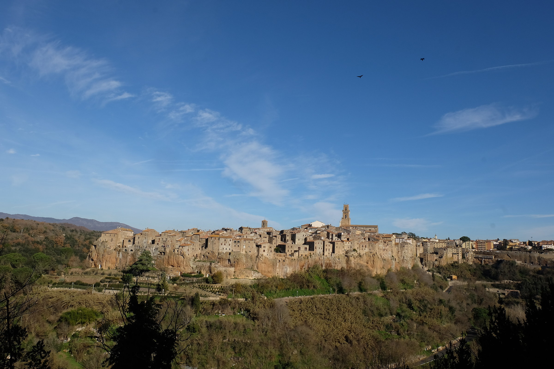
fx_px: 400
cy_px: 184
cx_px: 277
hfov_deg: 69.4
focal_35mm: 26
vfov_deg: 49.6
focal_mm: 17.5
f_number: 20
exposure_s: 1/90
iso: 320
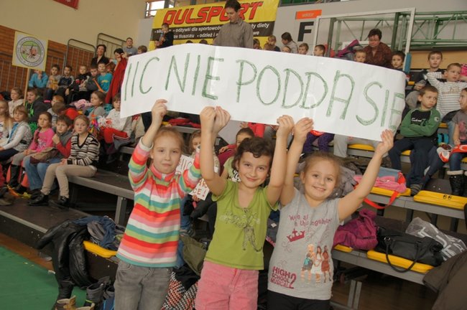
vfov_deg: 36.8
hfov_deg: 53.2
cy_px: 155
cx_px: 234
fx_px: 467
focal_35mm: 36
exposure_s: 1/60
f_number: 4.5
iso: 400
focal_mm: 24
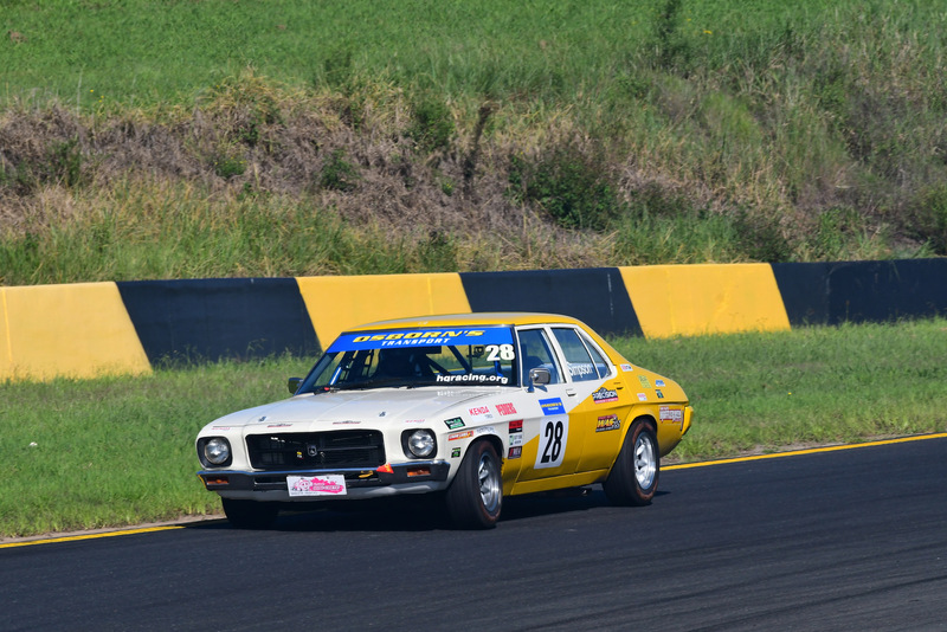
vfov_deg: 3.1
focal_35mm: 450
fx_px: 11841
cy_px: 316
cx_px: 474
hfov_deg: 4.6
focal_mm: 300
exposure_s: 1/640
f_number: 13
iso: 400
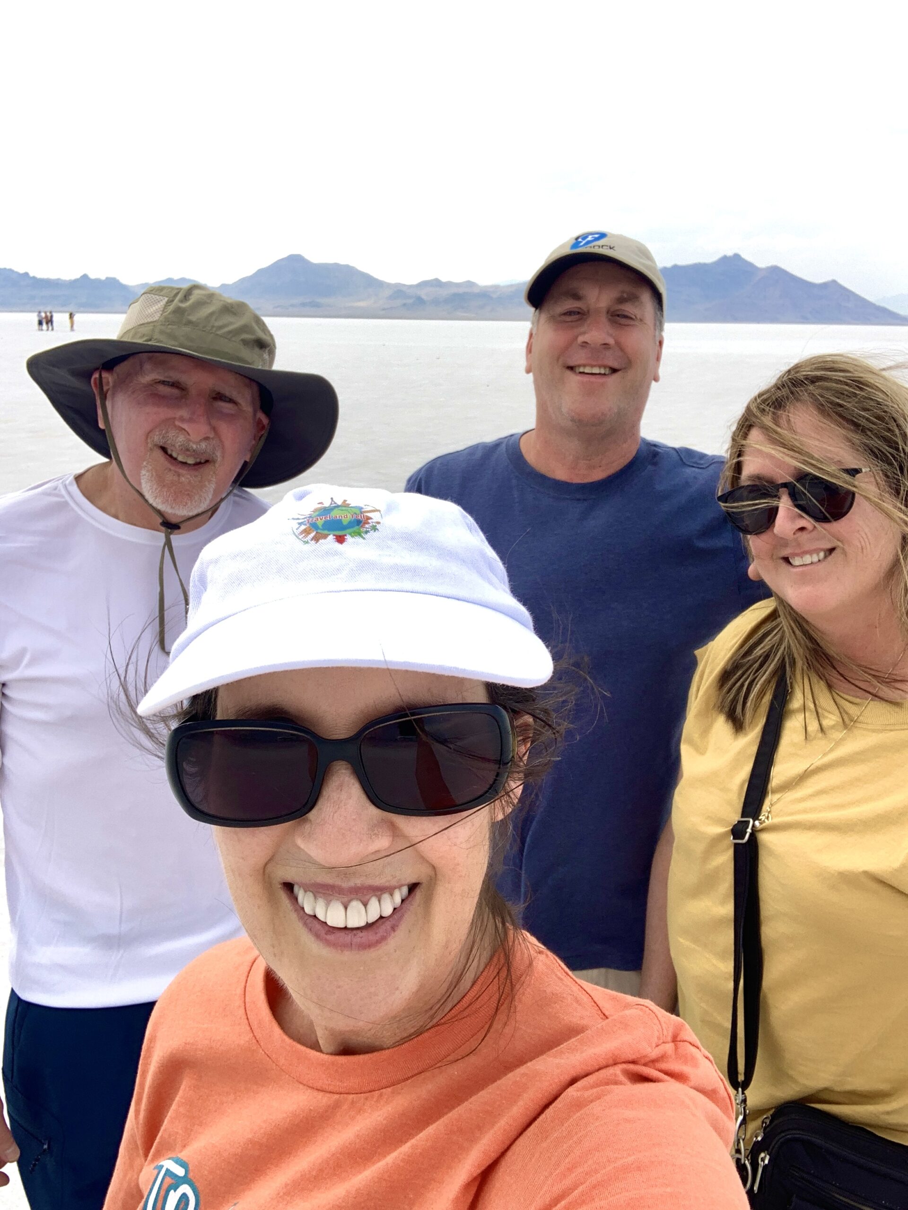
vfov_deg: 56.8
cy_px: 605
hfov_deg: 44.2
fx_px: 1119
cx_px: 454
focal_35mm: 32
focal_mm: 2.87
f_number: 2.2
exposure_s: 1/691
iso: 16
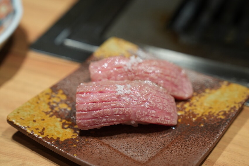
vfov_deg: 19.4
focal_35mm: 70
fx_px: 484
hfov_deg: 28.9
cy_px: 83
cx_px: 124
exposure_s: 1/80
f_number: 4.5
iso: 1250
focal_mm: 70
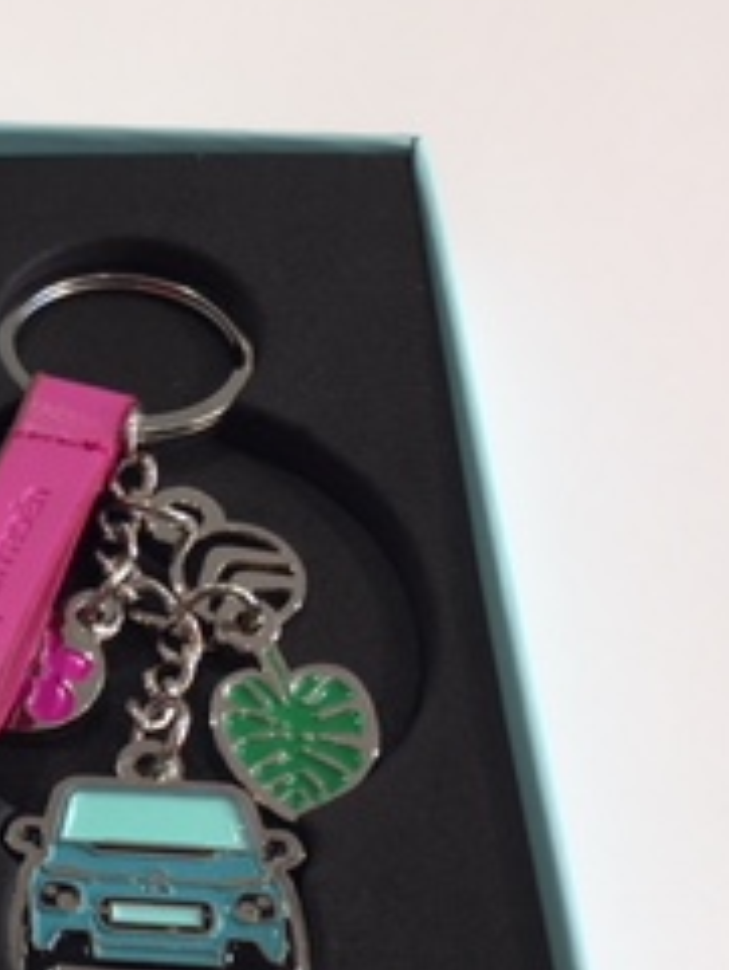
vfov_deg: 25.1
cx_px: -246
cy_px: 692
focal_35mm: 77
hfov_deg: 17.8
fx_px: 2160
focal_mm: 4.15
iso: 32
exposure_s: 1/50
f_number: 2.2
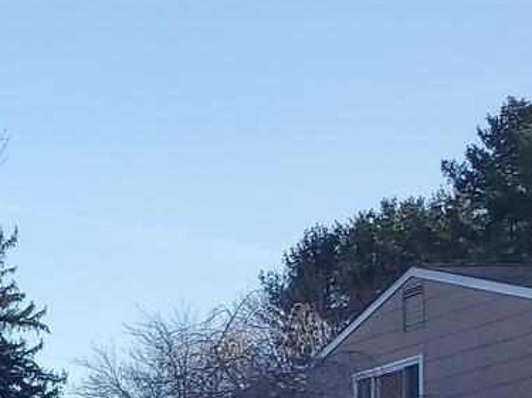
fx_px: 2182
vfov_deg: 9.9
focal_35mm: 142
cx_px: -786
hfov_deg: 11.3
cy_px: 695
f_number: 2.4
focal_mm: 4.3
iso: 50
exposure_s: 1/677
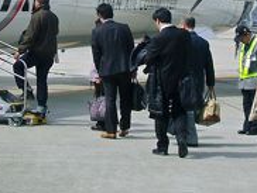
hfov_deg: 12.0
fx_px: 1219
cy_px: -22
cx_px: 76
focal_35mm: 164
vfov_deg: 9.0
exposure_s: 1/320
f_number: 6.2
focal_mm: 9.6
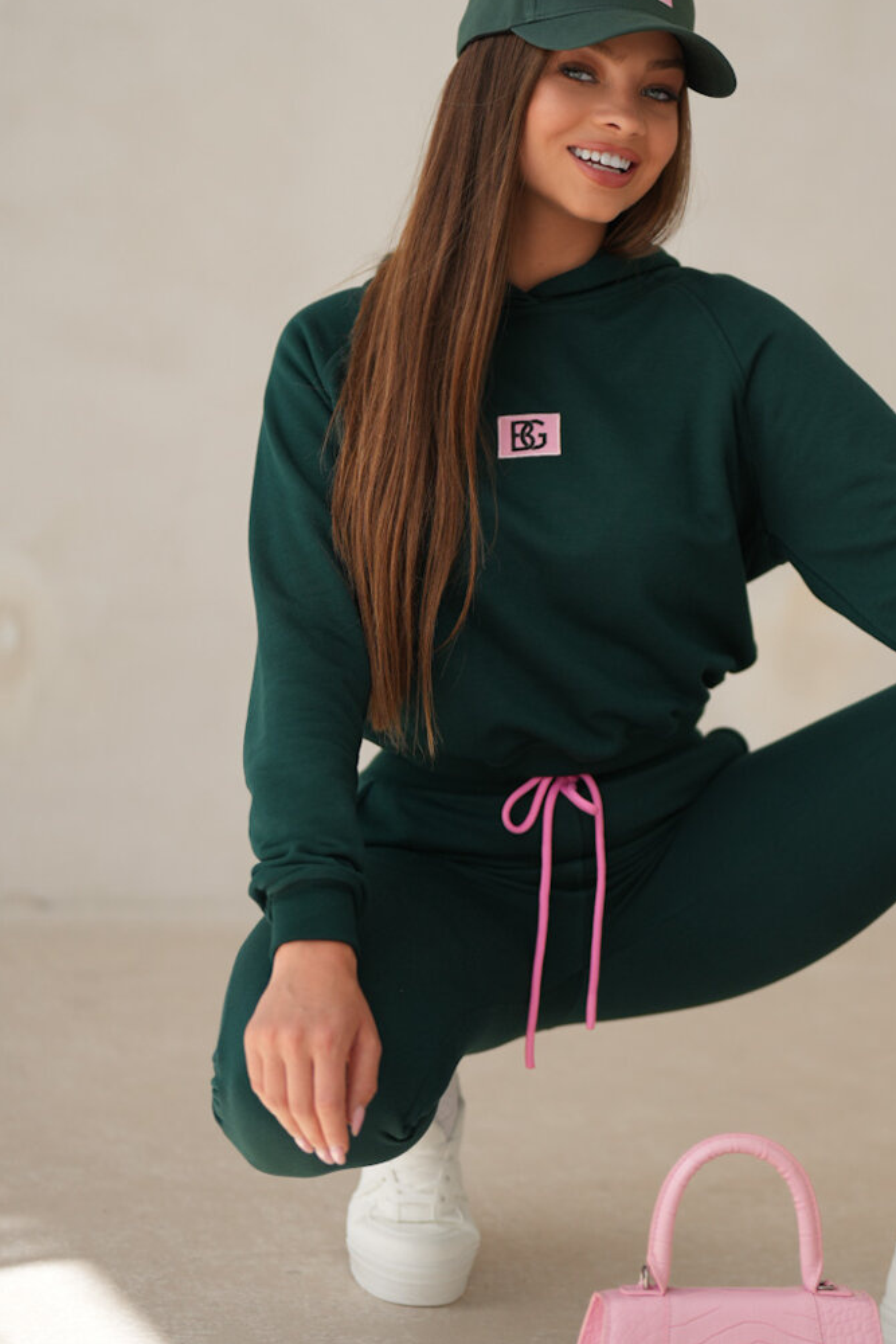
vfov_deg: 25.4
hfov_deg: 16.9
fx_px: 2985
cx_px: 705
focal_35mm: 80
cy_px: 648
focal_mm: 50
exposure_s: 1/200
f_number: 1.4
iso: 200
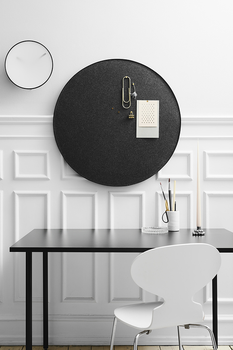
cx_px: 116
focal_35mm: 50
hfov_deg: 27.0
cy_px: 175
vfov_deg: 39.6
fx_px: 485
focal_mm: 50
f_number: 8
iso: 100
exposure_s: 1/250
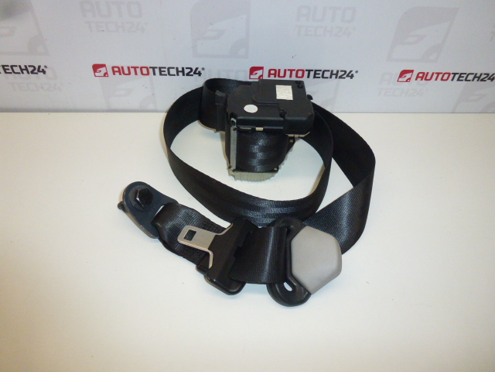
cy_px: 186
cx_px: 248
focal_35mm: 24
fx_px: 343
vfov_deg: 56.8
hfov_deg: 71.6
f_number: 3.3
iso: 400
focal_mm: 4.3
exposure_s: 1/400
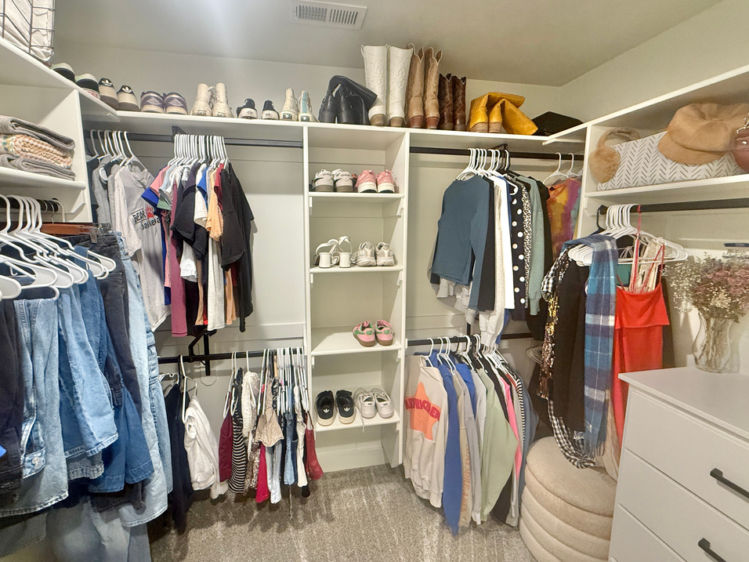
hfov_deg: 98.1
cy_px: 270
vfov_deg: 81.7
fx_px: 325
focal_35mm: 15
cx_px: 361
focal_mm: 2.22
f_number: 2.2
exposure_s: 1/60
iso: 250
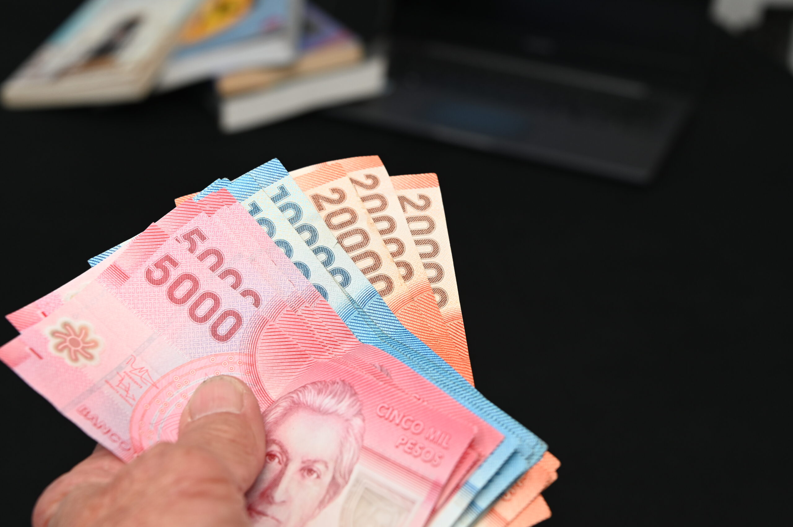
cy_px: 264
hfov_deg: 32.4
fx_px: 1365
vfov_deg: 21.9
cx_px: 396
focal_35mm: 62
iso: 800
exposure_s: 1/160
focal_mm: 62
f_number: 7.1
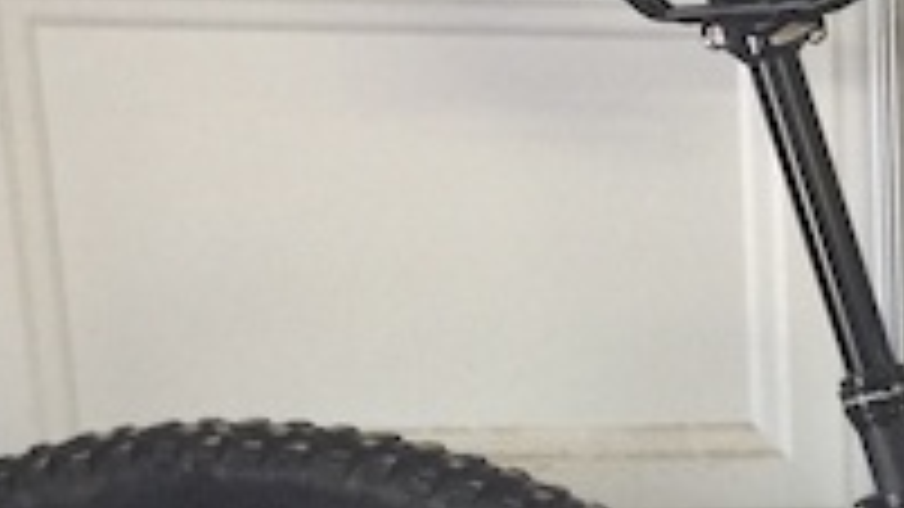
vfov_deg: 9.2
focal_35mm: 126
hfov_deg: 15.6
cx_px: 1372
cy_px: 886
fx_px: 3020
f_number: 2.2
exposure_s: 1/30
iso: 50
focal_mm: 4.15
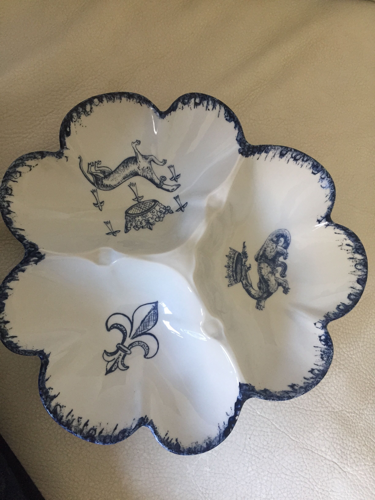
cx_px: 188
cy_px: 250
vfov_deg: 61.7
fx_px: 419
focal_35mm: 29
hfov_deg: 48.2
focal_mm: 4.15
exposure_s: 1/33
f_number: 2.2
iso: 160
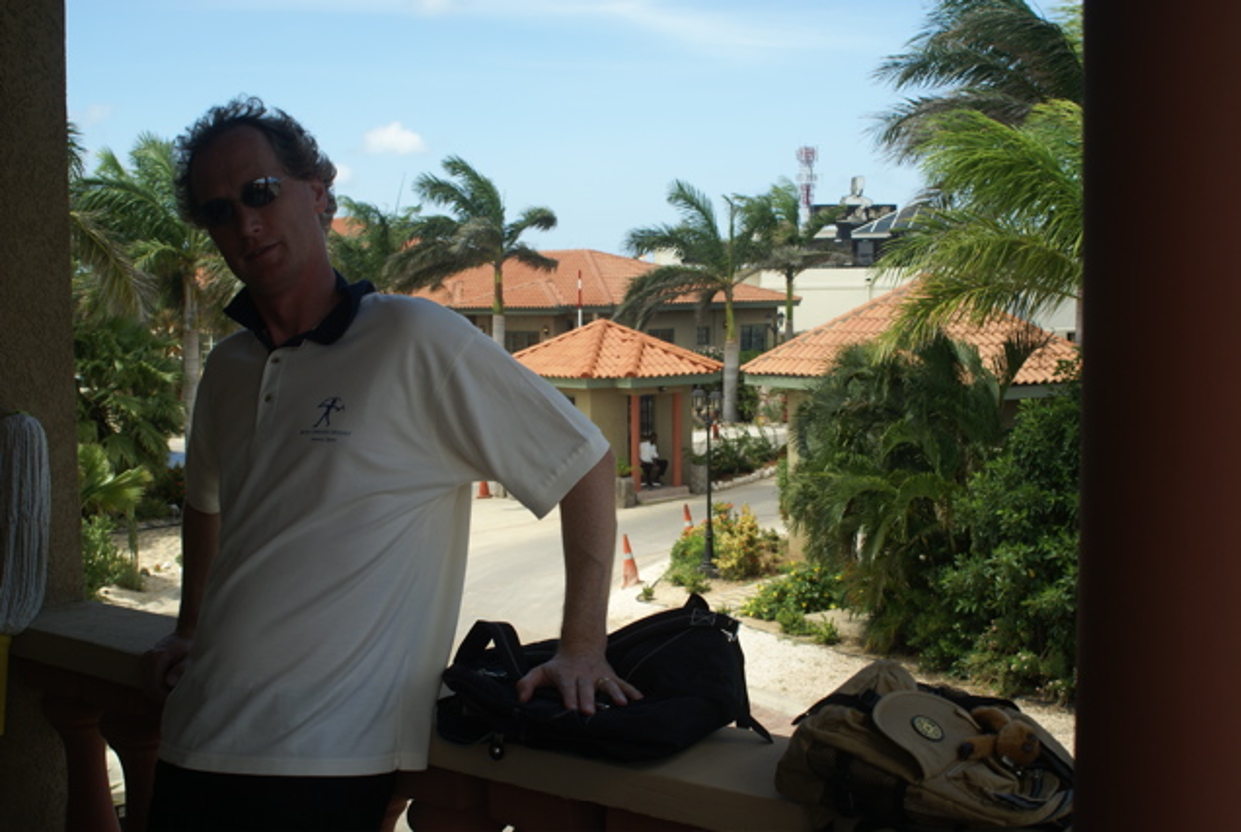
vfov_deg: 32.0
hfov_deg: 46.3
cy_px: 416
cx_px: 620
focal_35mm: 42
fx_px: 1450
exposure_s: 1/160
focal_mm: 28
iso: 100
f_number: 8
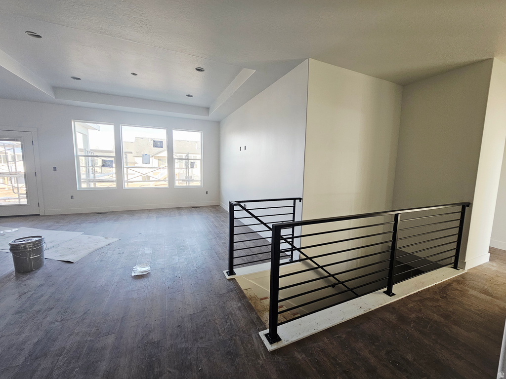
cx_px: 253
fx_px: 190
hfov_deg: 106.2
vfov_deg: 89.9
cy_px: 190
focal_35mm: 13
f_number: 2.2
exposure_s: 1/60
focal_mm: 2.2
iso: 80
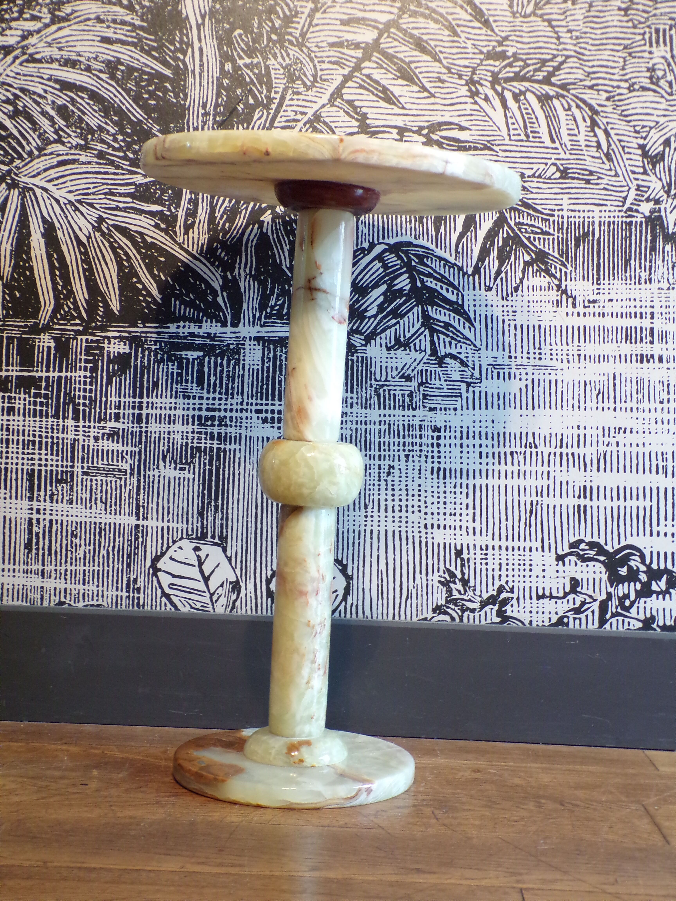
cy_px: 450
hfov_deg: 29.7
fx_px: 1276
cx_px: 338
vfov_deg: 38.9
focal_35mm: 49
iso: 236
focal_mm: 8.7
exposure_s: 1/17
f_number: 3.5
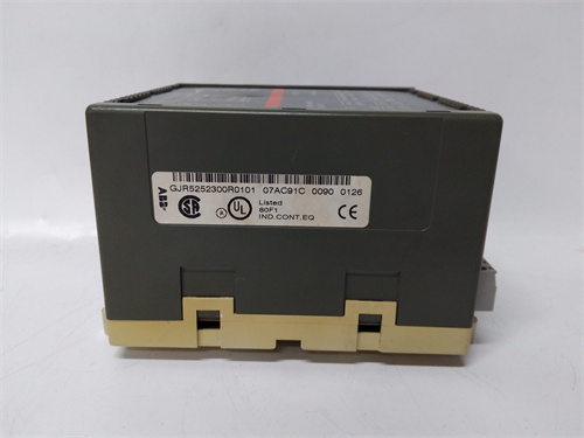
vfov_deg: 51.4
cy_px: 219
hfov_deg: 65.3
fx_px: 456
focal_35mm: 27
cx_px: 292
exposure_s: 1/33
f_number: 2
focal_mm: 3.79
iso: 238
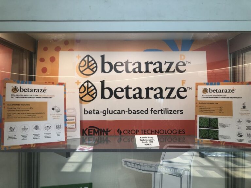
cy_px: 94
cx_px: 126
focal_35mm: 28
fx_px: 203
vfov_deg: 49.7
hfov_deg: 63.4
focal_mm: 3.99
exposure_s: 1/30
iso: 25
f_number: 1.8
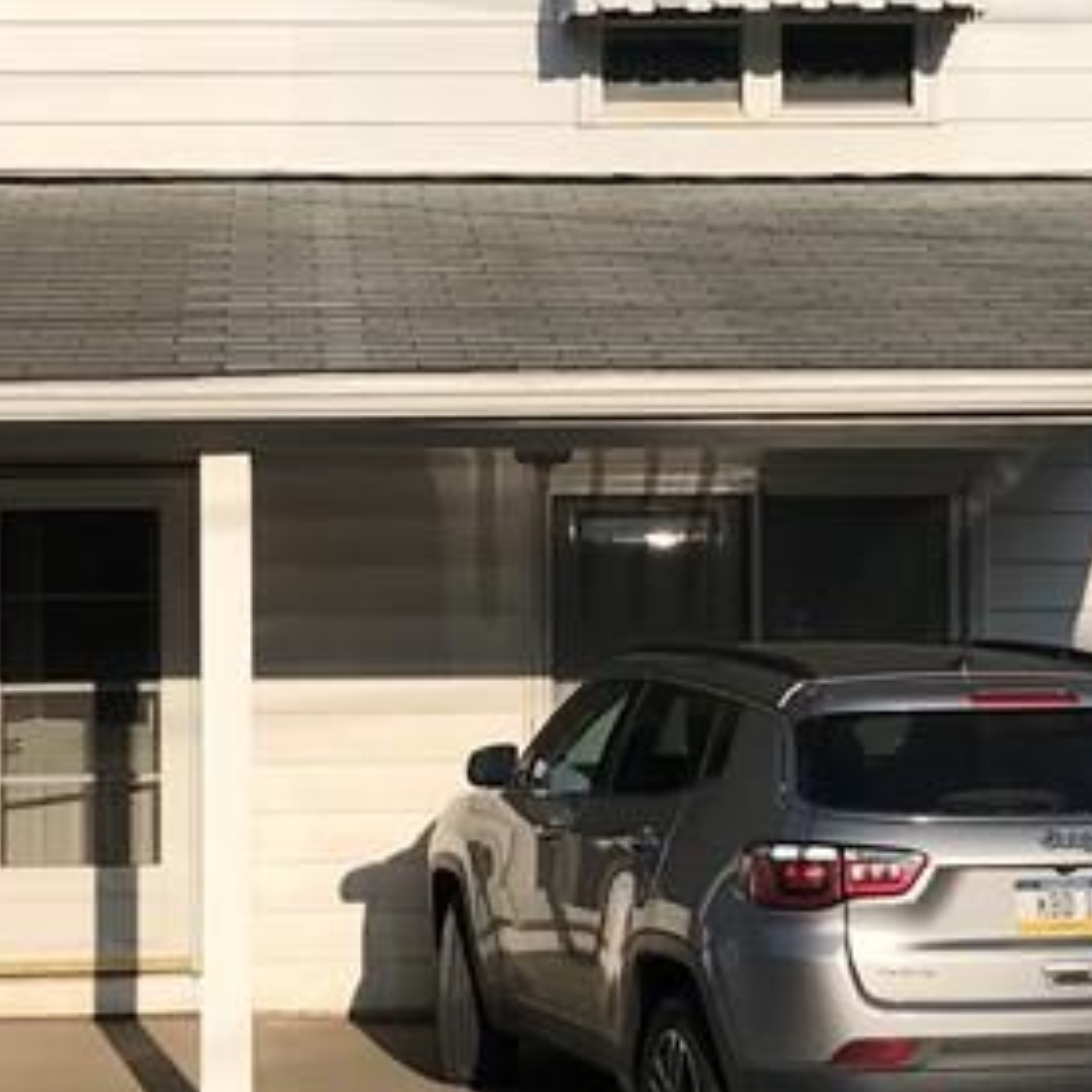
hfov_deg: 19.1
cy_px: 401
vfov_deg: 19.0
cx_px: 456
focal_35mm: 91
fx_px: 3248
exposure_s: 1/3831
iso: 20
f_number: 1.8
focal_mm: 3.99
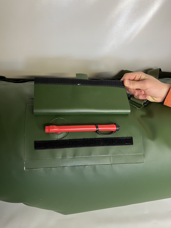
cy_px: 114
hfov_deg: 53.1
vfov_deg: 67.3
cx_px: 86
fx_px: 171
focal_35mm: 26
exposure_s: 1/50
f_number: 1.6
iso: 125
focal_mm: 5.1
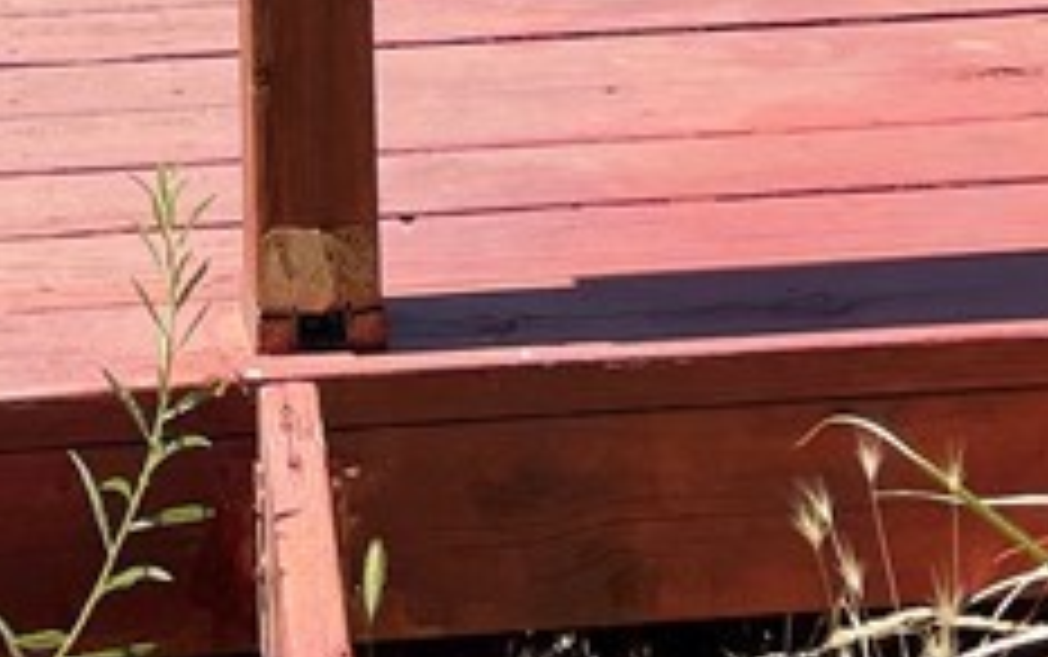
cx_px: 283
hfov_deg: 17.2
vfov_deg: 9.6
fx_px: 3458
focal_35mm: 121
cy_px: -954
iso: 32
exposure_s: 1/2681
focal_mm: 4.2
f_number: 1.6
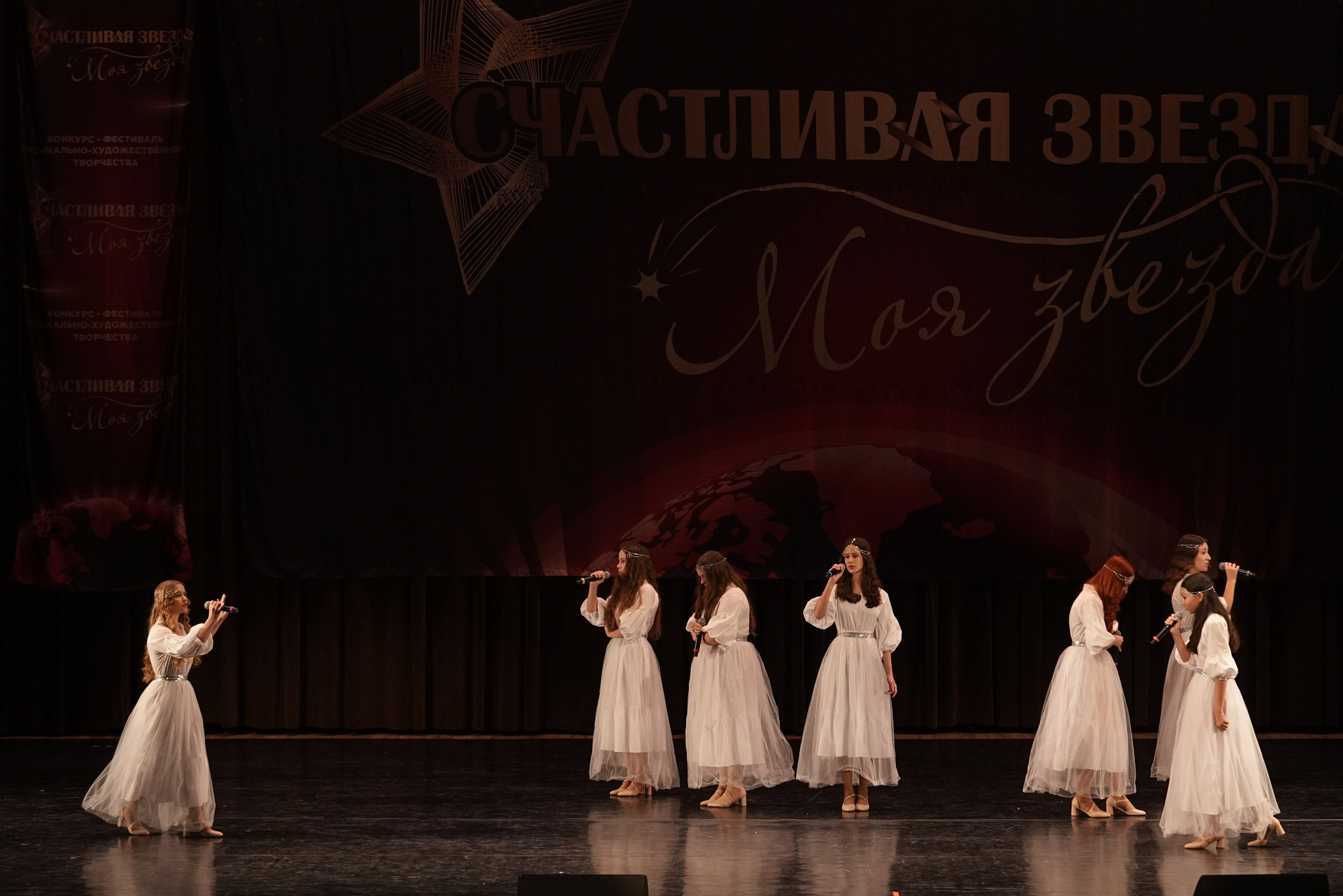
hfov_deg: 19.5
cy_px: 448
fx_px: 3917
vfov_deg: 13.0
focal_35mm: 105
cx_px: 672
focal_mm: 70
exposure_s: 1/400
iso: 1250
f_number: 2.8
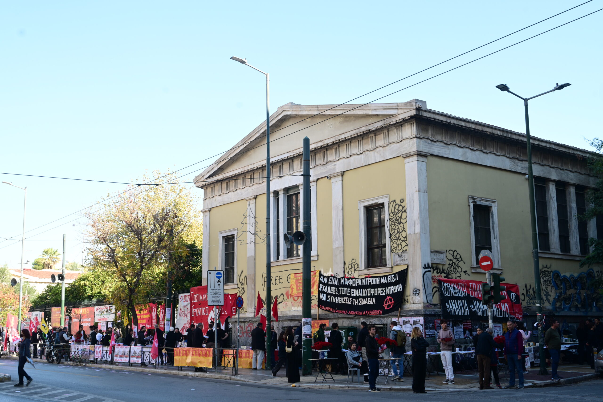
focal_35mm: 43
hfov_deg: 45.4
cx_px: 302
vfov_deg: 31.2
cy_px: 201
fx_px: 720
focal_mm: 43
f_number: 7.1
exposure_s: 1/160
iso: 250
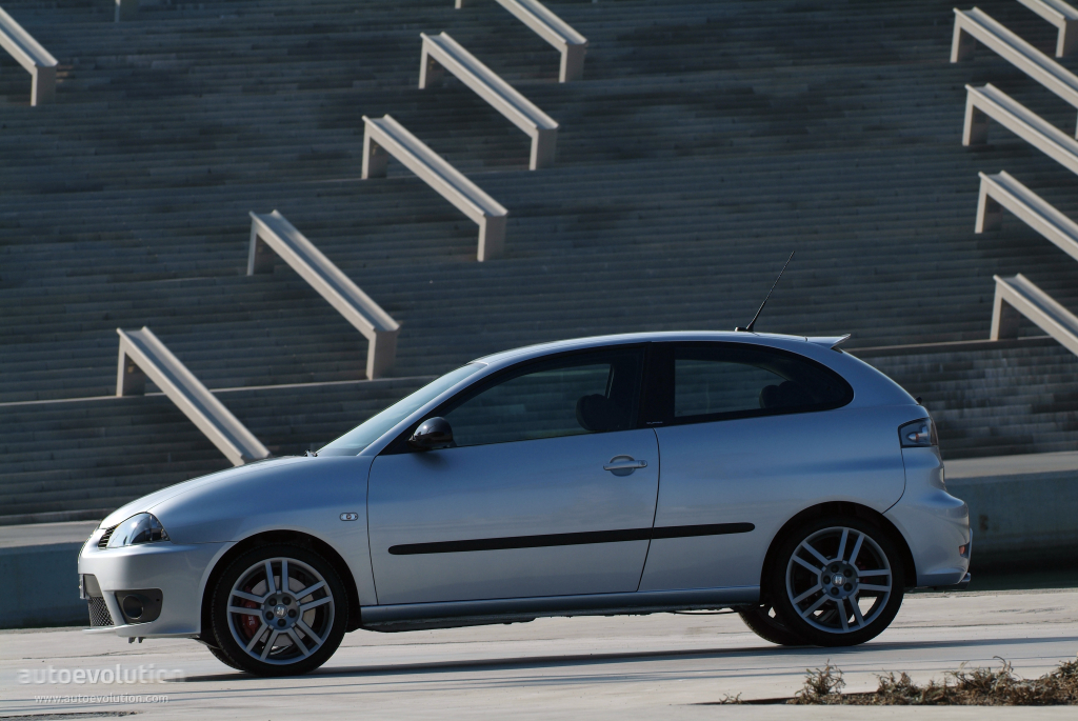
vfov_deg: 5.9
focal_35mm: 233
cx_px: 539
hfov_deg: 8.8
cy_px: 360
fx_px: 6984
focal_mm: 155
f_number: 8
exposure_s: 1/250
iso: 100
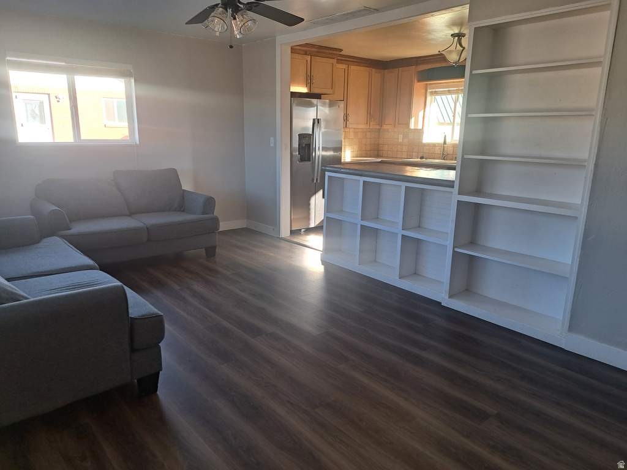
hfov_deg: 71.6
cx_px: 314
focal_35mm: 24
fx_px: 435
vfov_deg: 56.8
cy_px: 235
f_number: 1.8
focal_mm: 5.23
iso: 64
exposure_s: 1/60
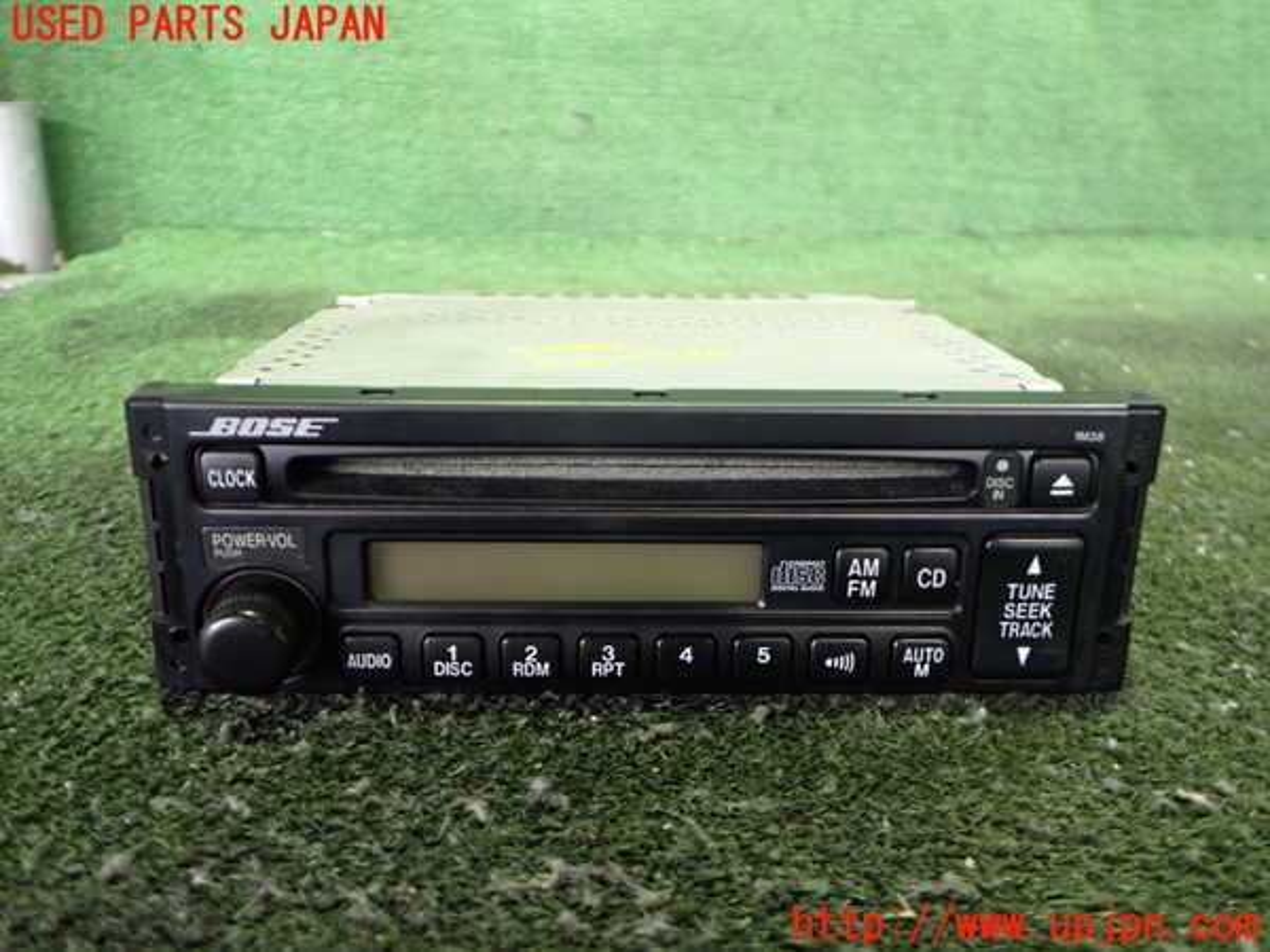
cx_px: 635
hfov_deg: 60.0
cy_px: 476
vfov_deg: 46.8
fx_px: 1101
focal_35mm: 30
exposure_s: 1/30
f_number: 2.3
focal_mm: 5.4
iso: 640
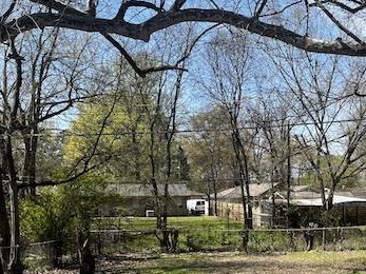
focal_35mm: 48
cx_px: 282
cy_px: 247
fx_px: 507
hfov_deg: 38.5
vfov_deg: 29.0
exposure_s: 1/1558
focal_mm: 5.1
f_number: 1.6
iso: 50
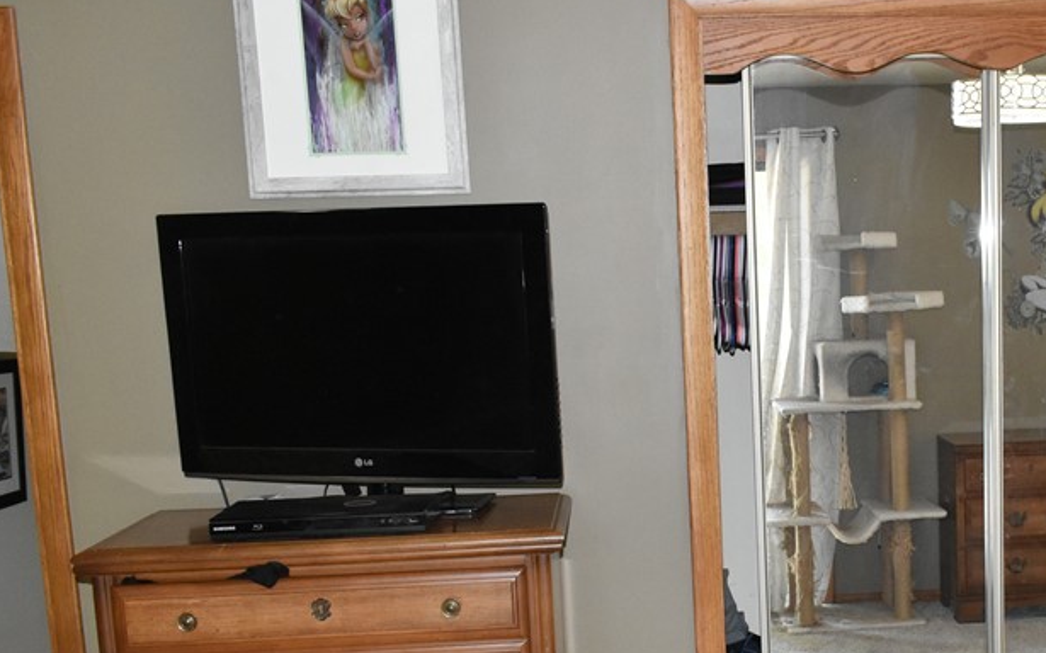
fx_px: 1539
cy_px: 515
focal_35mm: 54
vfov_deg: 23.6
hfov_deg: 36.1
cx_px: 859
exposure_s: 1/60
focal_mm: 20
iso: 2500
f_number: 7.1
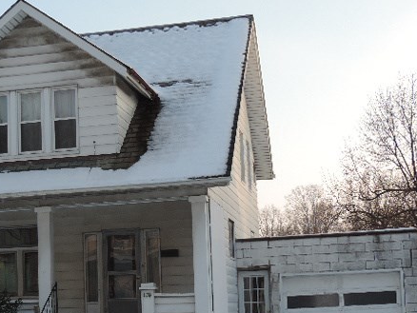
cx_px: 115
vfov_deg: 20.1
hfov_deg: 26.4
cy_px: 197
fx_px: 880
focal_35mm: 73
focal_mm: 8.9
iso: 80
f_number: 3.6
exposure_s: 1/250
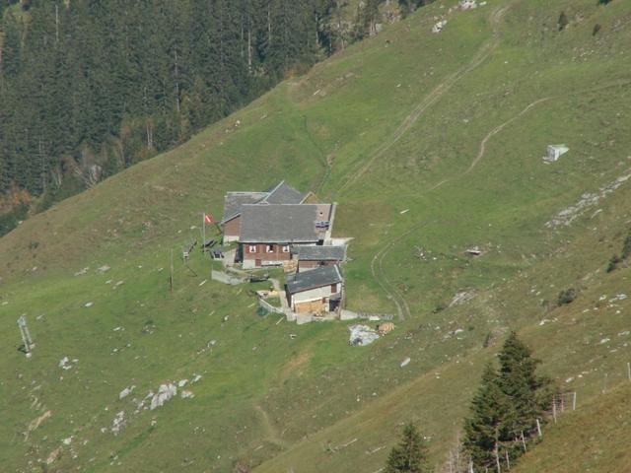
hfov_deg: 4.7
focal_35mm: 420
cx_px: 316
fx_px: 7656
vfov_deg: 3.5
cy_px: 236
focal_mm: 69.45
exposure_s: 1/200
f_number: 7.1
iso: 50
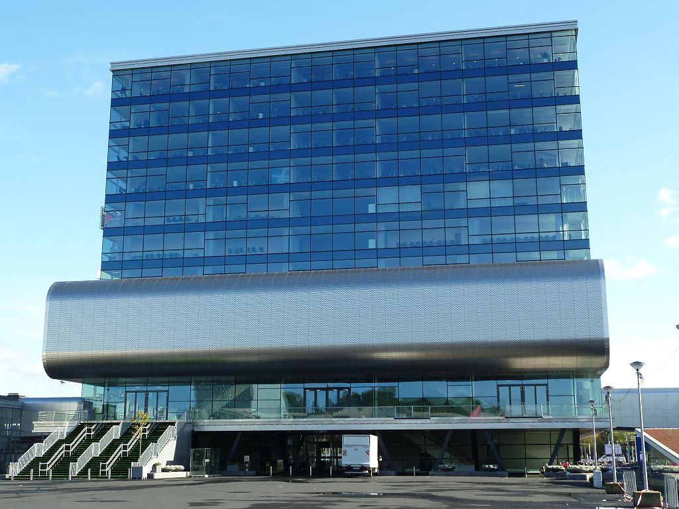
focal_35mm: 44
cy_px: 254
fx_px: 863
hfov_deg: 42.9
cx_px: 340
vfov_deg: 32.9
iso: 80
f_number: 4
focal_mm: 7.3
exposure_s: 1/160
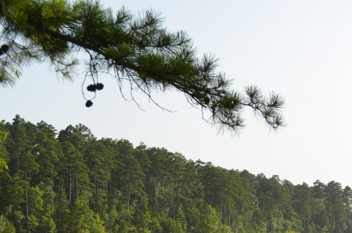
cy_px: 262
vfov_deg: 14.0
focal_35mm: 95
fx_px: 927
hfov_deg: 21.2
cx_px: 289
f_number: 8
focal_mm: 28
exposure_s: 1/250
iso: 100
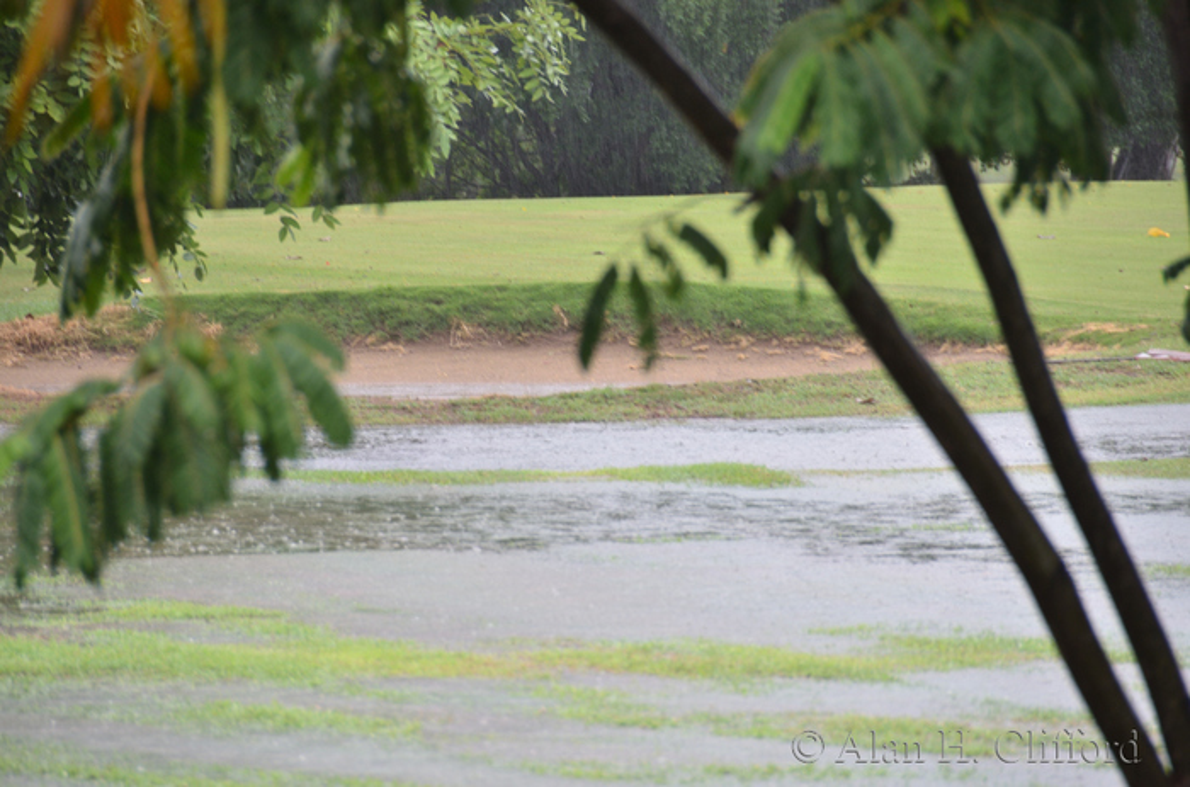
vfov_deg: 4.6
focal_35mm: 300
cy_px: 394
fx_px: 9892
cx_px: 595
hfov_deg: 6.9
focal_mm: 200
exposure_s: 1/50
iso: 320
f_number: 5.6
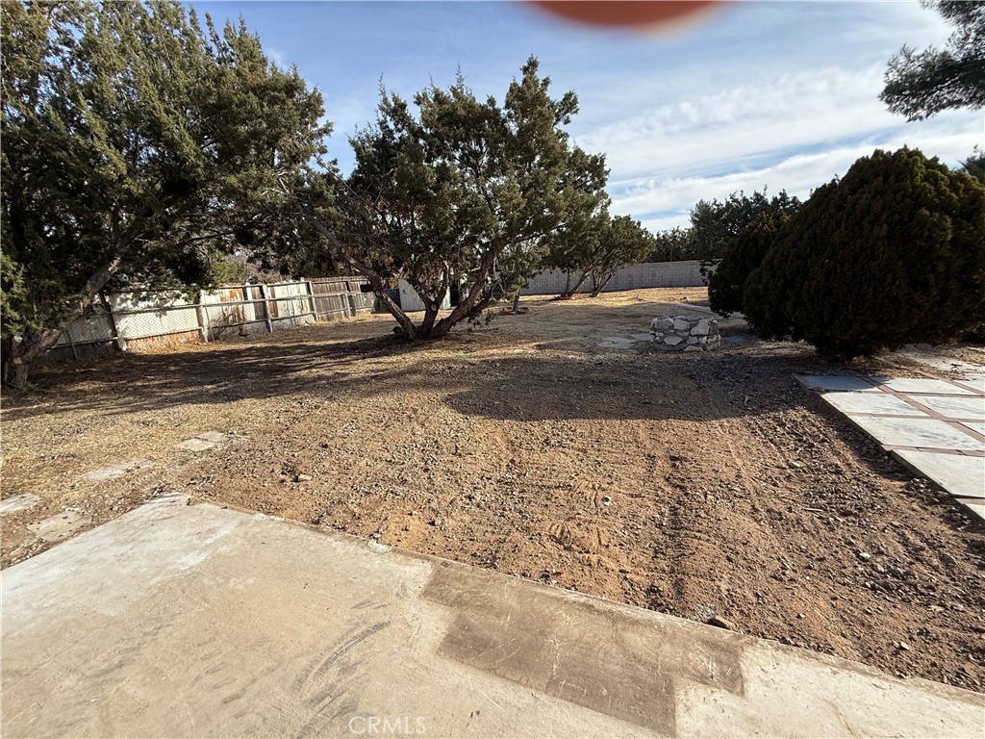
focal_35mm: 14
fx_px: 398
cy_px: 370
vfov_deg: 85.7
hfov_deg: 102.1
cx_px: 492
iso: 64
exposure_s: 1/985
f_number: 2.2
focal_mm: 2.22
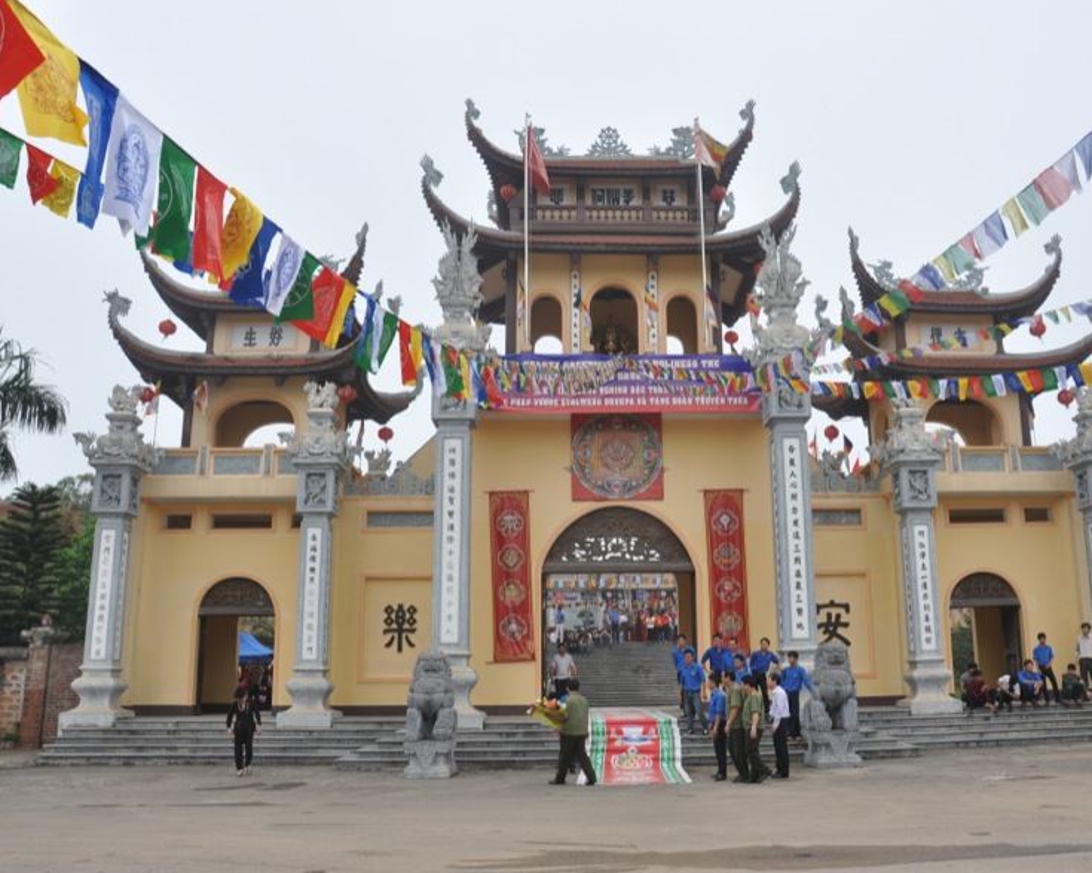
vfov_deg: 47.1
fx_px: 1002
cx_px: 645
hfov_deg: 56.8
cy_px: 437
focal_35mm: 31
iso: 400
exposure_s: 1/200
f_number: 7.1
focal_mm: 18
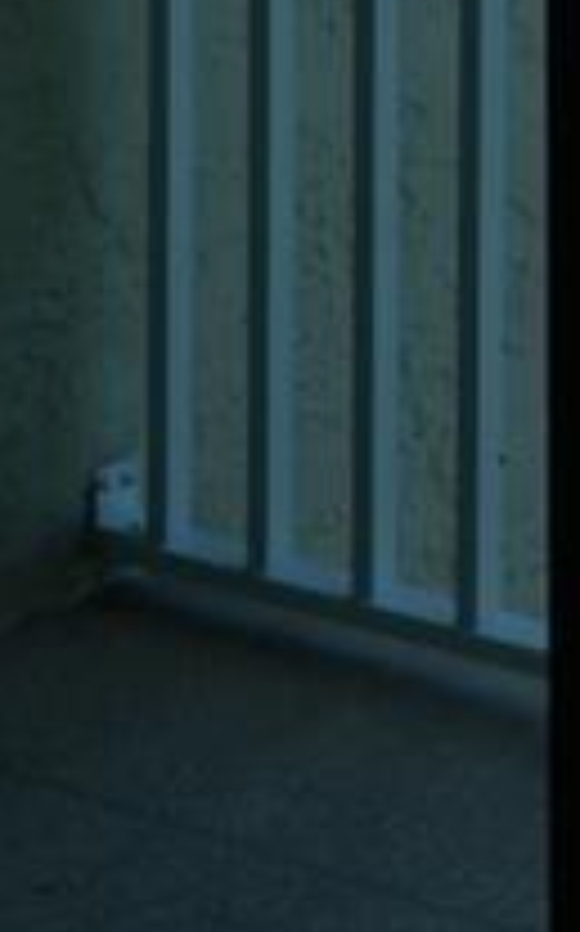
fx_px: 4587
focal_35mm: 181
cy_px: -842
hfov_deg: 6.3
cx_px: 2046
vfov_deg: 10.7
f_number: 8
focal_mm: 15
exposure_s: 1/300
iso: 200
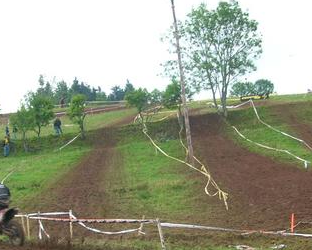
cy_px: 220
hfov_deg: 27.1
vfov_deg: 21.4
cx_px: 185
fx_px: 647
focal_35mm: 70
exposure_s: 1/116
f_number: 2.8
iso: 50
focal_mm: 5.8
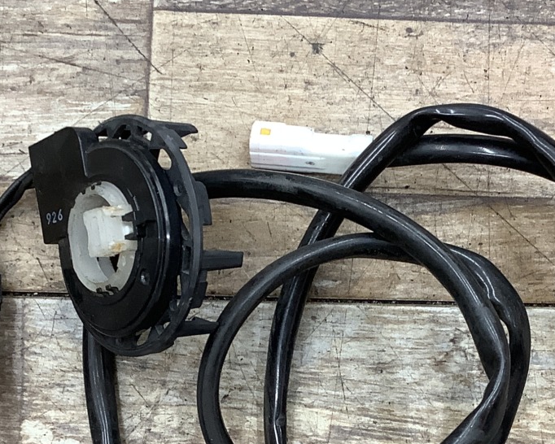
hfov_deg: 26.0
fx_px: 1199
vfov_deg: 20.7
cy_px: 355
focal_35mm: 73
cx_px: 305
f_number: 2.4
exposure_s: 1/50
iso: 125
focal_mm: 3.3
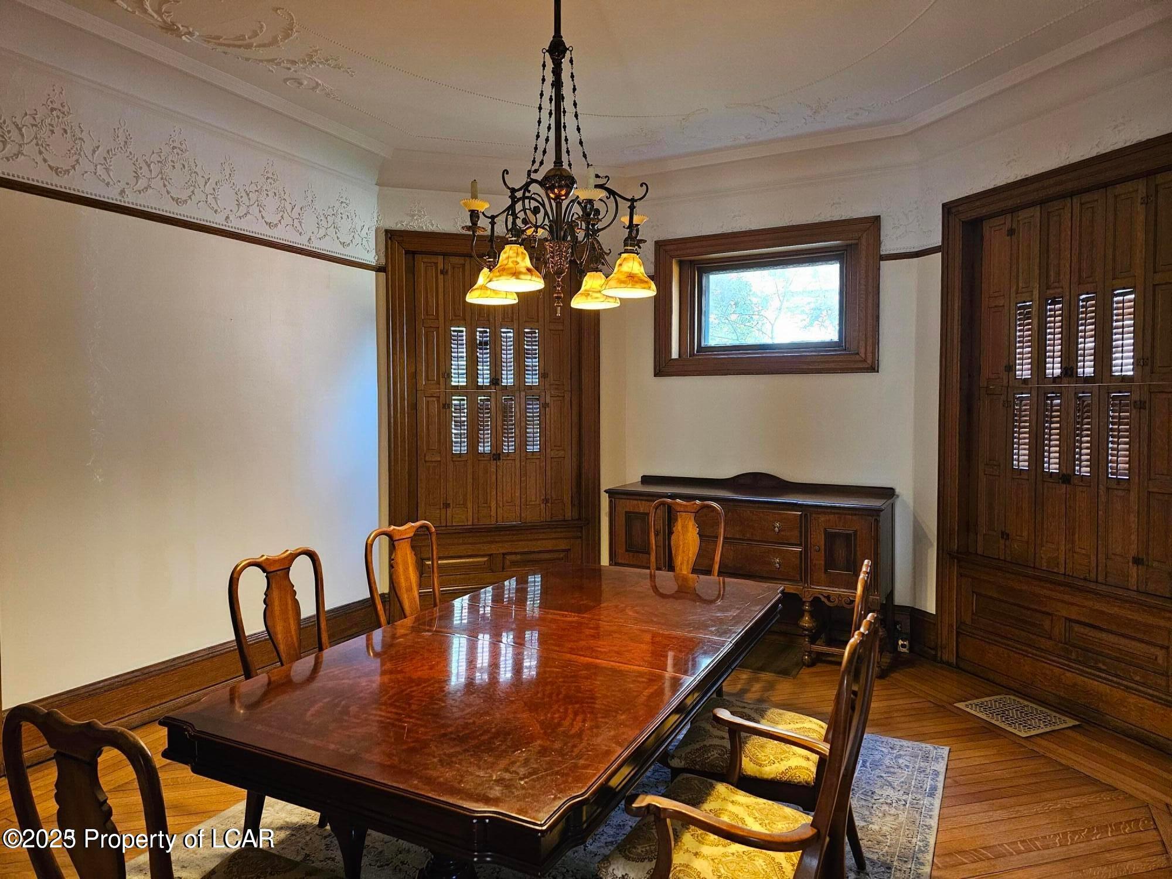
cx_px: 586
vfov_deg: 58.9
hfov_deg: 73.9
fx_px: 779
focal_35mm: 23
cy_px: 440
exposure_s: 1/60
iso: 800
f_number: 1.7
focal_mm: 6.3
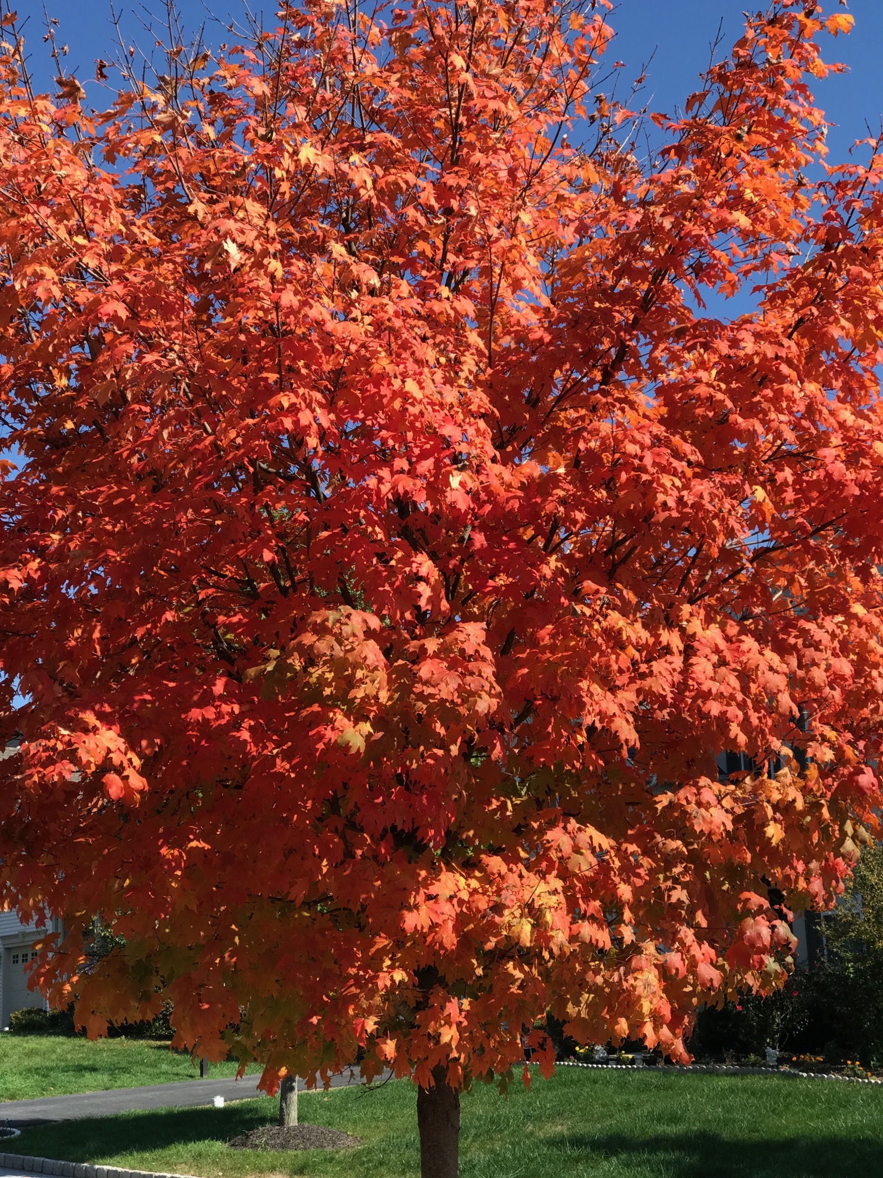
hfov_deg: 25.7
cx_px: 442
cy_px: 589
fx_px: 1939
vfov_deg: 33.8
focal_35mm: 57
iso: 20
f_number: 2.8
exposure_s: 1/389
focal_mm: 6.6
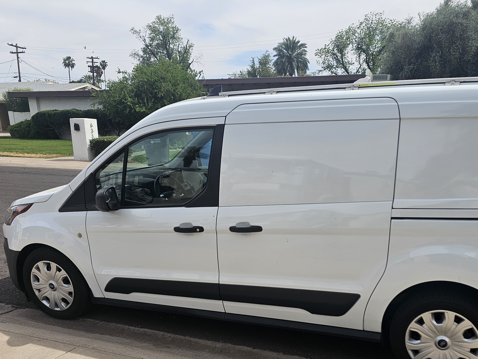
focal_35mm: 36
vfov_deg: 38.4
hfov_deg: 51.0
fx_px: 497
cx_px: 285
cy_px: 277
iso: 10
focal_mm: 6.3
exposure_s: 1/1205
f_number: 1.7
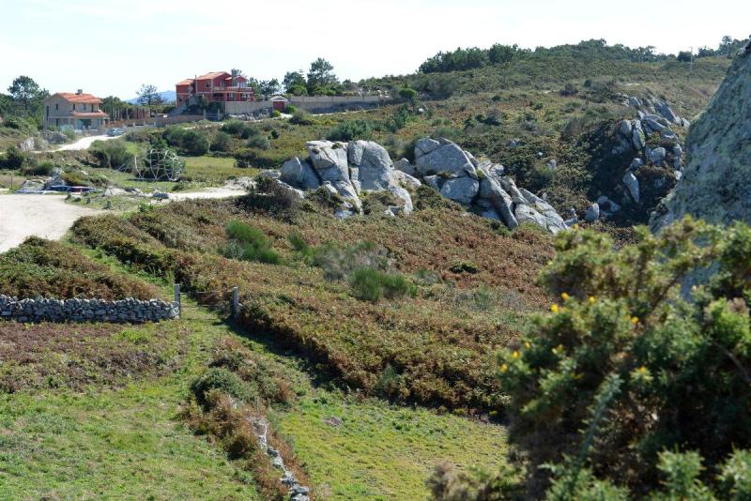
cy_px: 250
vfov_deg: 20.6
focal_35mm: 66
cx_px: 376
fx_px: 1377
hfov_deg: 30.5
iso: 160
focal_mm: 66
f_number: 11
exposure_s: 1/100
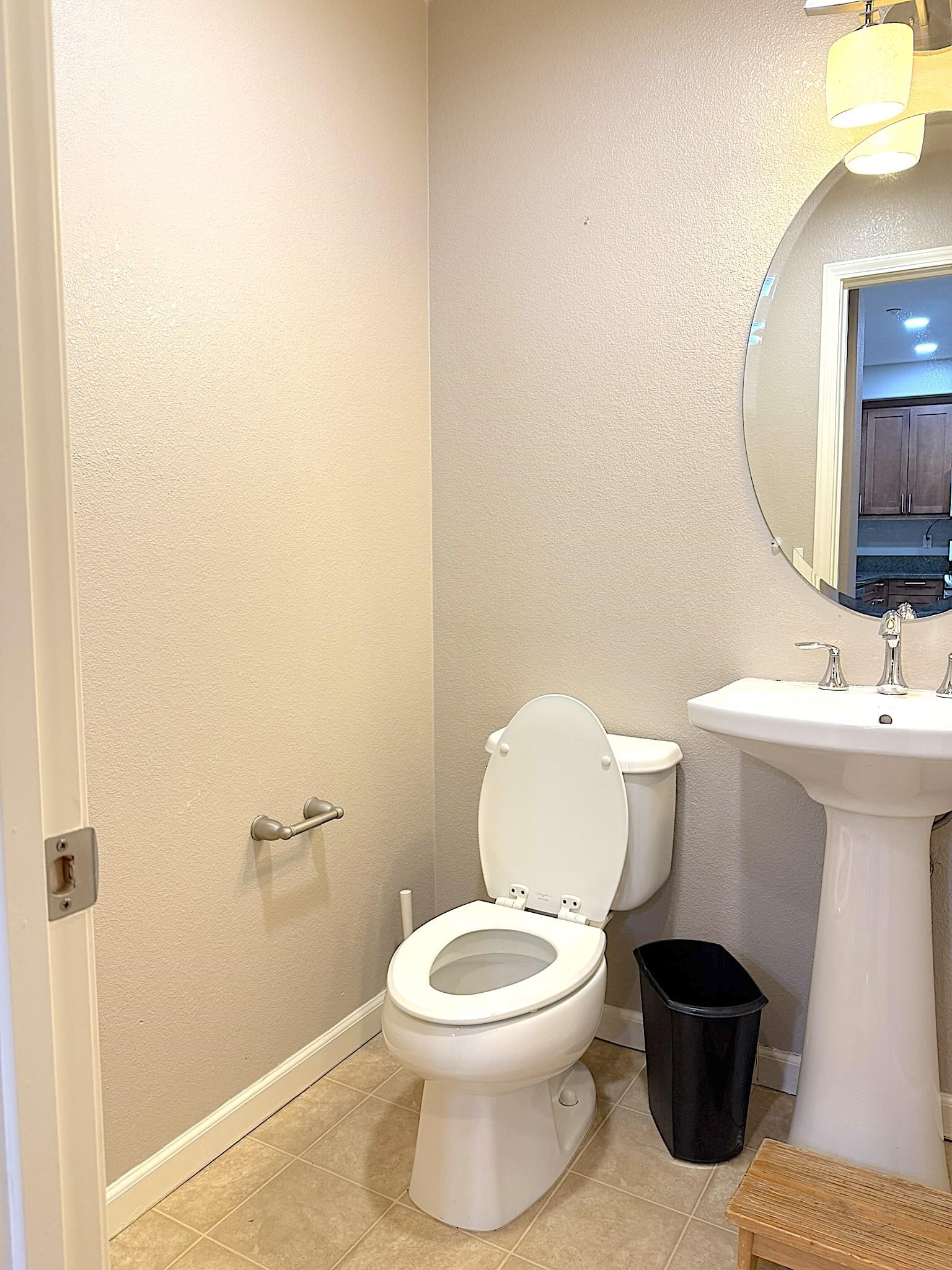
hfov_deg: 56.8
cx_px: 476
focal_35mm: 24
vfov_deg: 71.6
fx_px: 880
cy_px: 635
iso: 125
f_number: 1.78
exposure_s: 1/60
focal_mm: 6.76
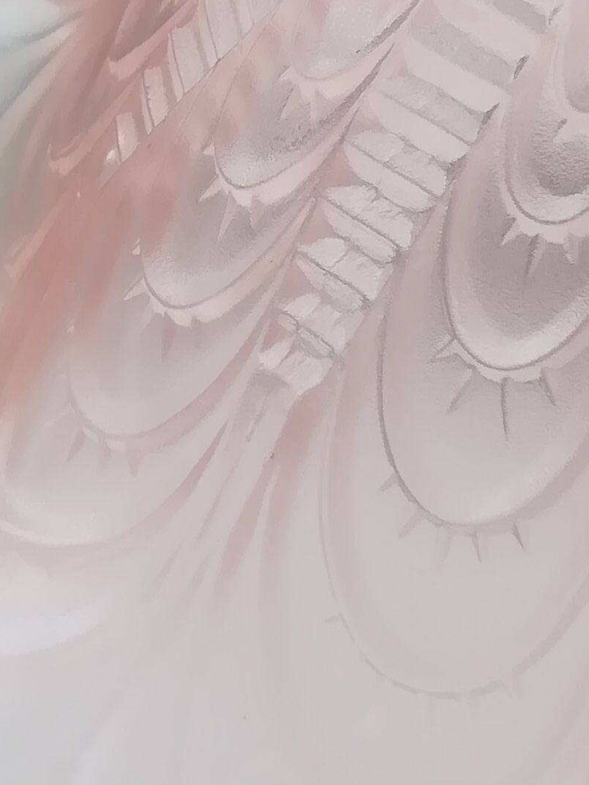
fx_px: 2201
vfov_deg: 19.5
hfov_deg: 14.1
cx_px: 918
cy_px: -38
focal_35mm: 97
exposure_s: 1/112
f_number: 2.2
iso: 50
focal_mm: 3.83
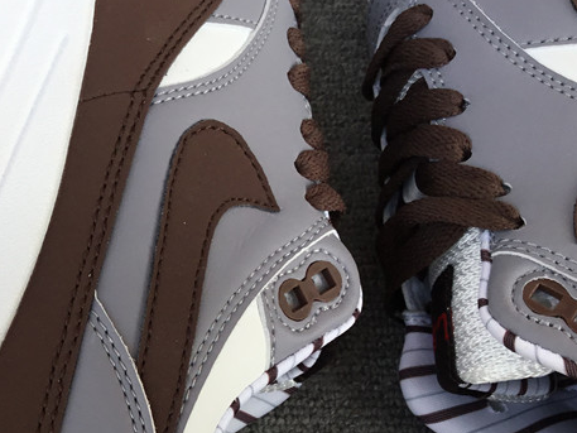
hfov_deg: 30.4
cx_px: 71
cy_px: 329
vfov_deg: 23.8
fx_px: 1017
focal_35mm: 61
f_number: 2.4
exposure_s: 1/278
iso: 25
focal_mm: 3.3
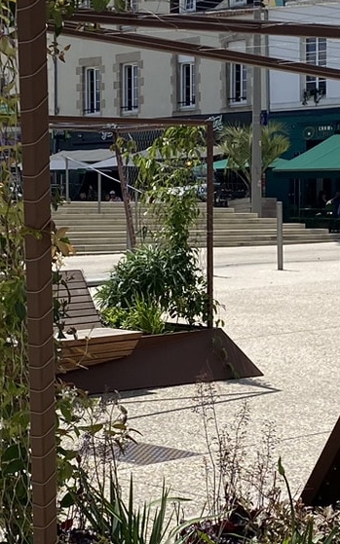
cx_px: 182
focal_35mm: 101
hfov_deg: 12.9
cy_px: 316
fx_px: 1499
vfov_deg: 20.6
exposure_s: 1/5236
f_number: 1.8
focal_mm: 4.25
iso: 32
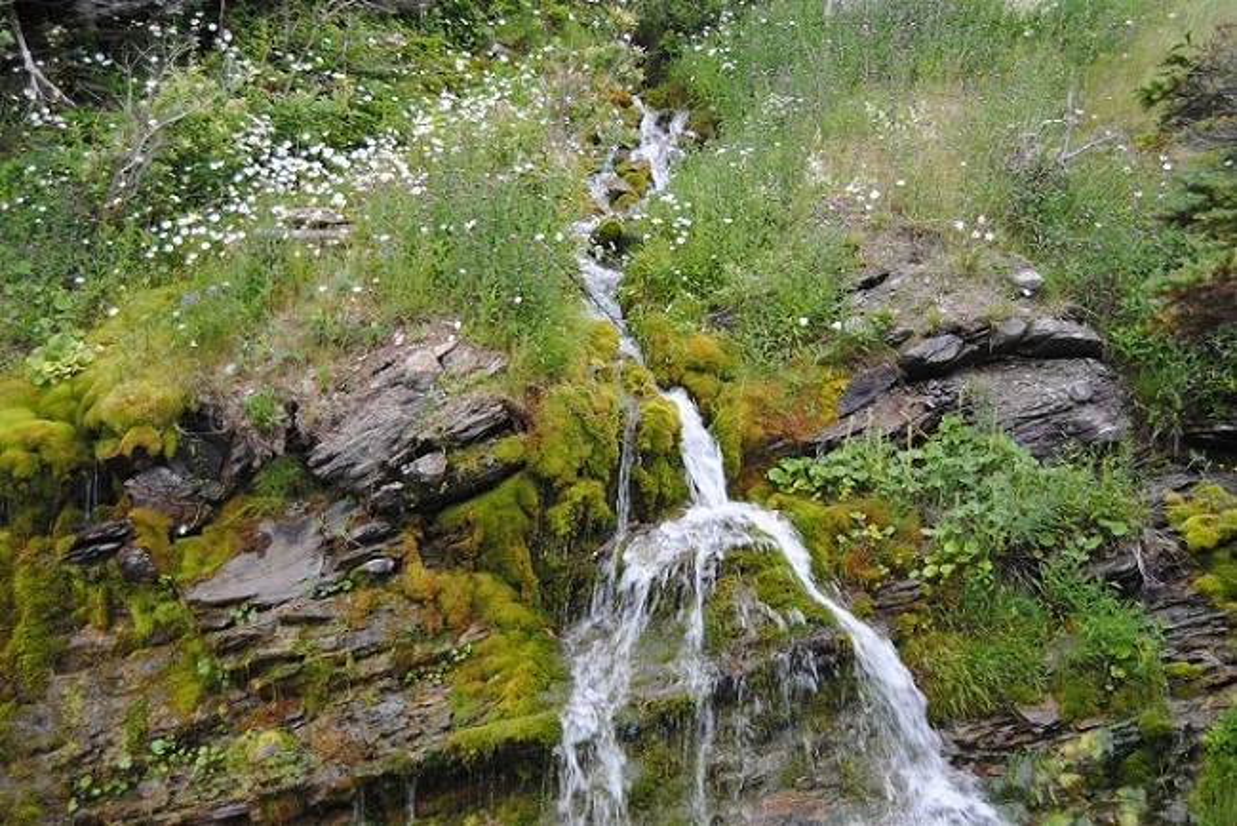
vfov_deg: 29.9
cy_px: 413
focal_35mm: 45
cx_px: 618
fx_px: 1547
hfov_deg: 43.6
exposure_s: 1/60
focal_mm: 30
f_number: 4.2
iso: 200
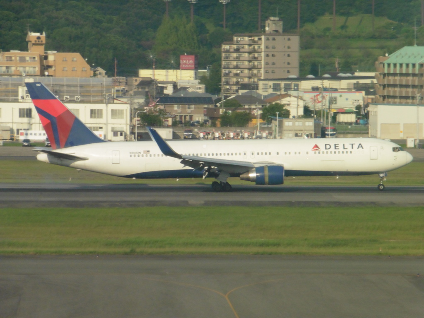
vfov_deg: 4.8
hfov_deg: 6.4
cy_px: 159
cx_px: 212
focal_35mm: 312
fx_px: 3822
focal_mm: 55.7
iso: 400
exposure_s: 1/1000
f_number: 6.3
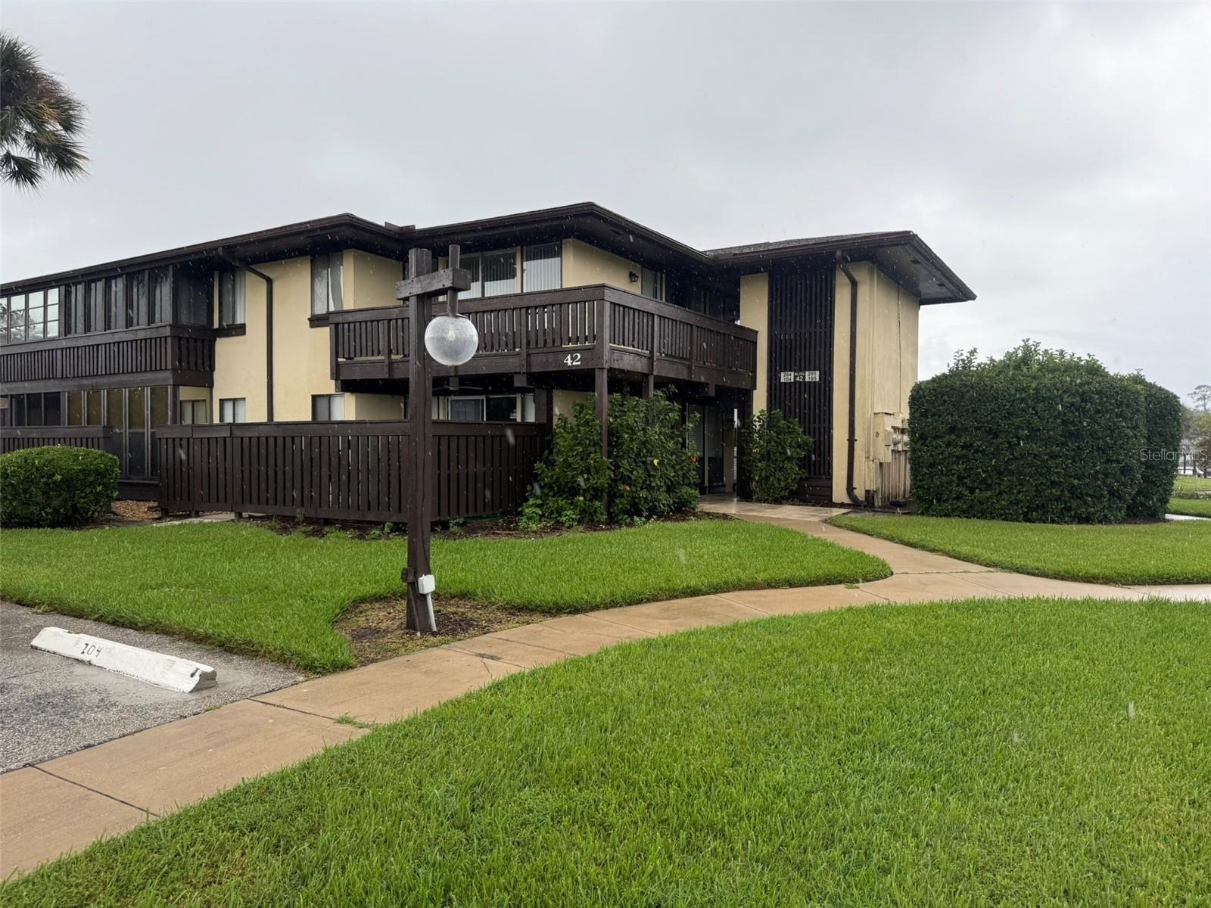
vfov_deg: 56.8
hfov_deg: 71.6
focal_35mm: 24
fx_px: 840
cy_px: 454
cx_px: 606
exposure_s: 1/943
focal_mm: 6.76
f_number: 1.78
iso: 100
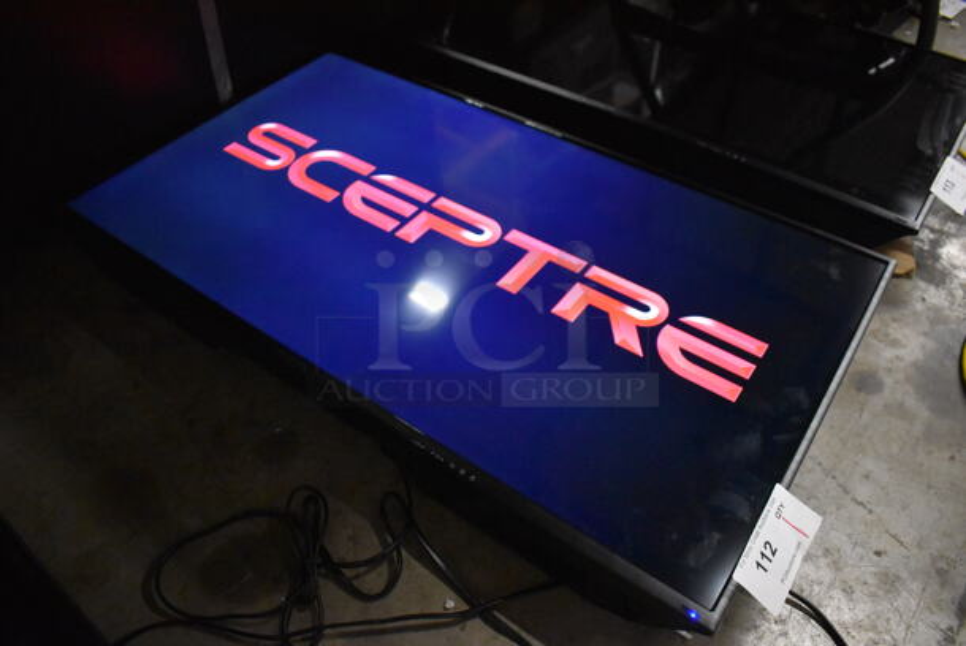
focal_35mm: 27
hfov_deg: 67.3
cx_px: 483
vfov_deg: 48.0
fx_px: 725
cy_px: 323
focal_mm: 18
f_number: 3.5
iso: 5600
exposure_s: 1/125
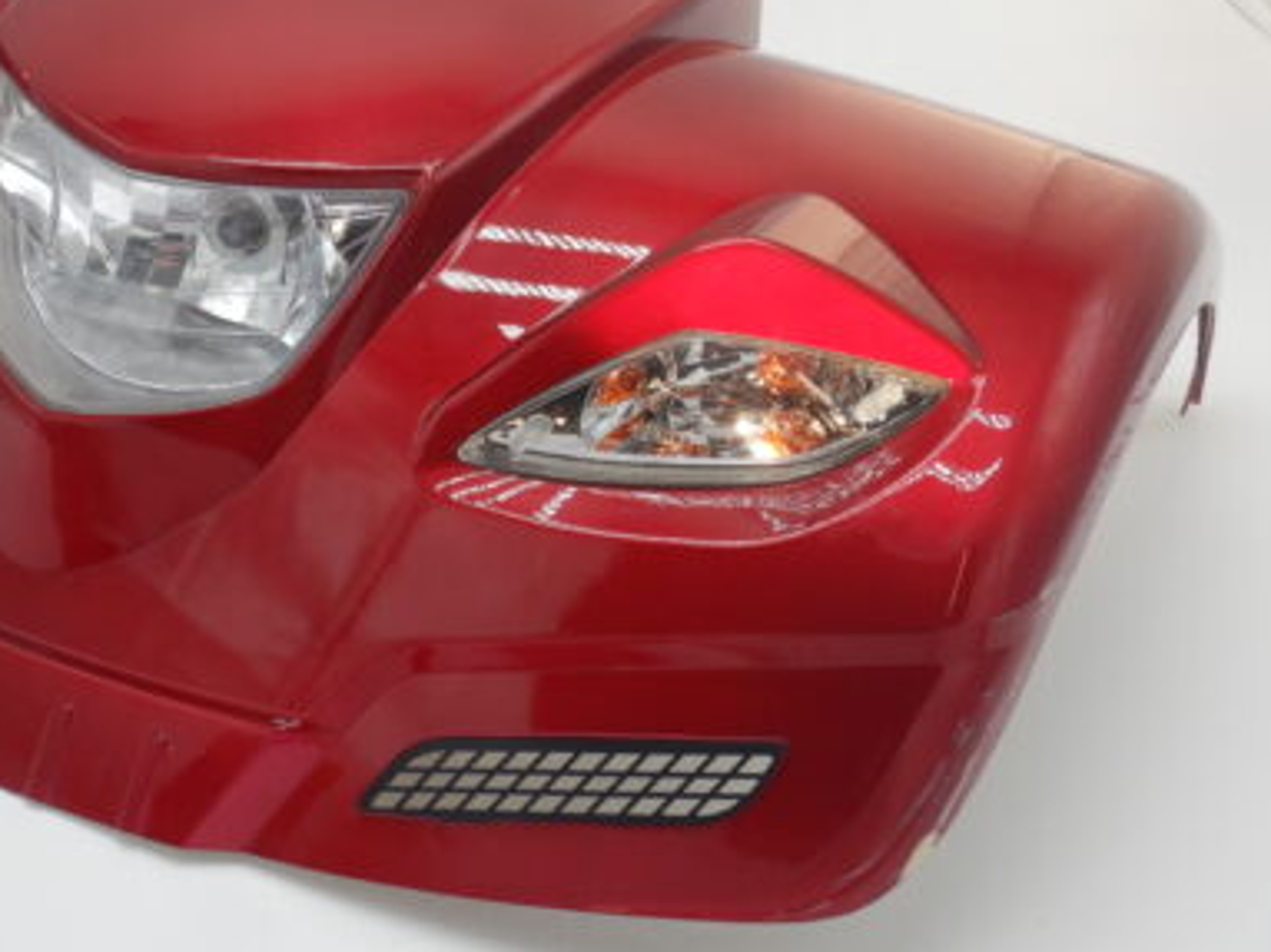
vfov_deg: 25.1
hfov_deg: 32.5
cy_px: 328
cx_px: 299
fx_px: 2129
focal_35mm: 58
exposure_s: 1/100
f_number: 4.2
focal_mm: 6.6
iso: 125
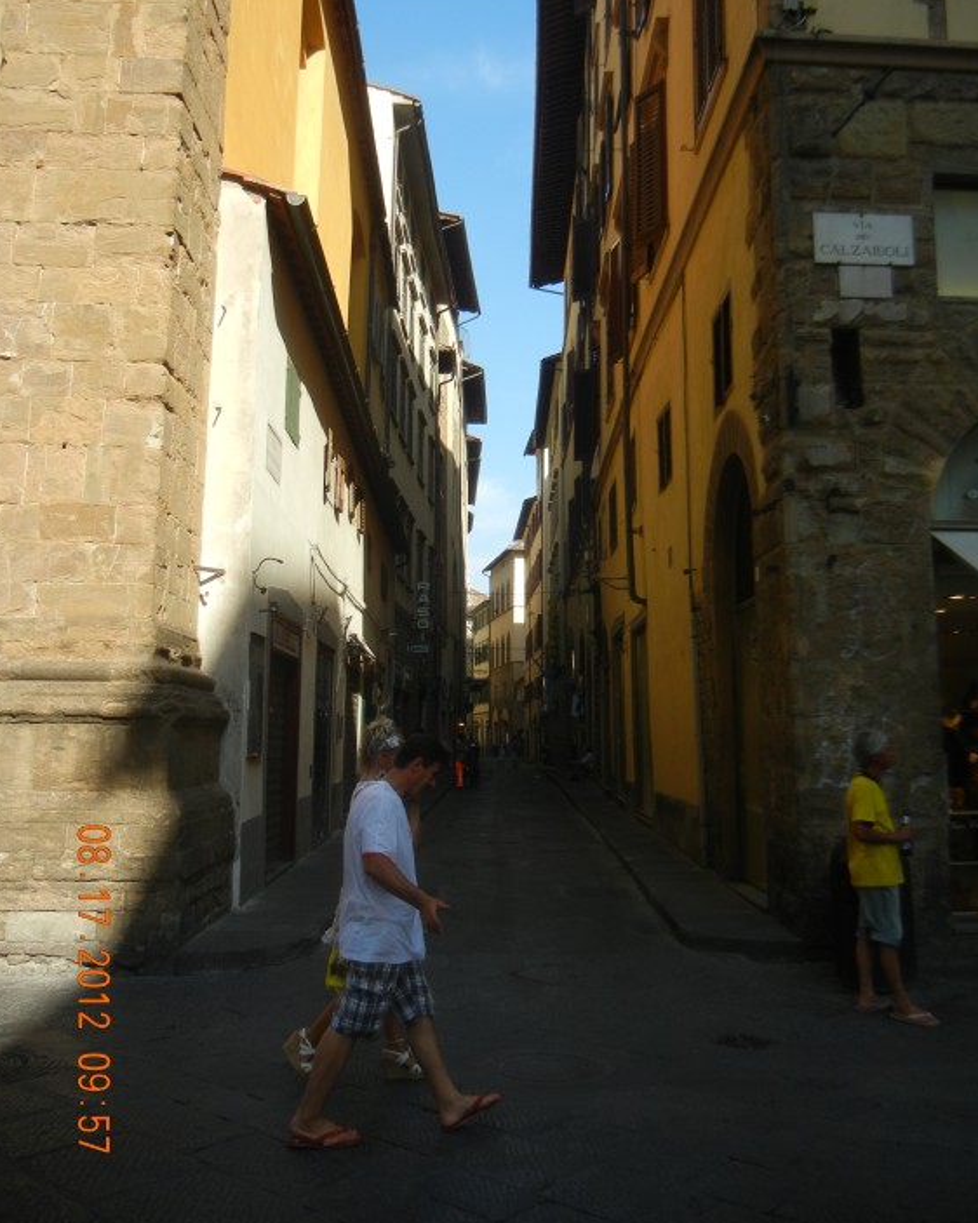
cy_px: 567
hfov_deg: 45.8
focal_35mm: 32
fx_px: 1158
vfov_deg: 55.6
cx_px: 491
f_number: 3.5
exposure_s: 1/757
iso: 160
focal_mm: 5.4
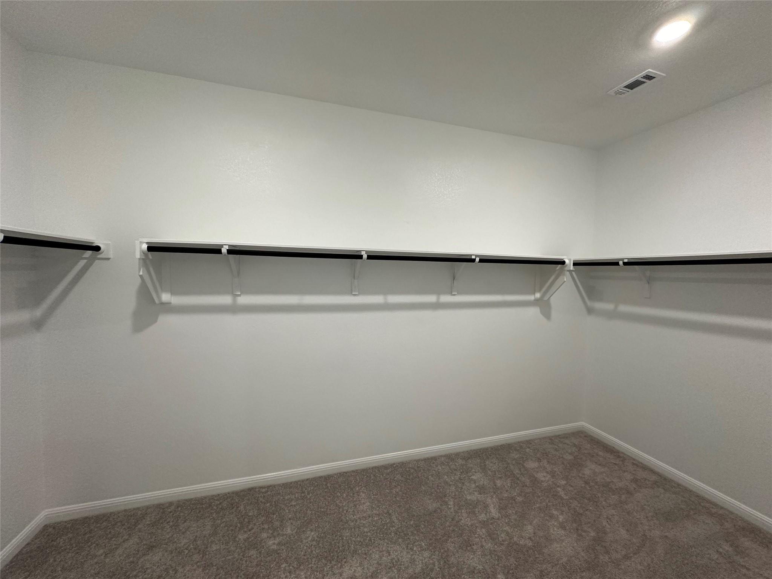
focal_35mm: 14
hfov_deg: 102.1
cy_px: 290
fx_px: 312
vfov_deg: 85.7
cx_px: 386
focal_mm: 2.22
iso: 250
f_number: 2.2
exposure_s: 1/120
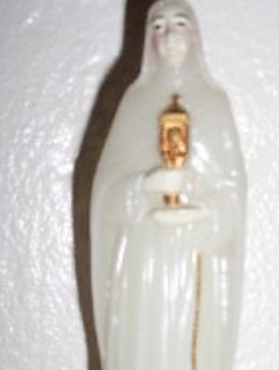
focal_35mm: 79
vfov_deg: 24.7
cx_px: 152
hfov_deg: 18.7
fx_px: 846
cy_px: 198
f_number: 2.8
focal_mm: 5.6
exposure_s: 1/60
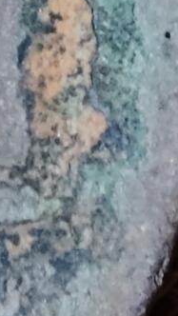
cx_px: -351
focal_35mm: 543
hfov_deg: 2.2
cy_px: 9
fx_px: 4552
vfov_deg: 4.0
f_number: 2
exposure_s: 1/100
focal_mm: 9
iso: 320
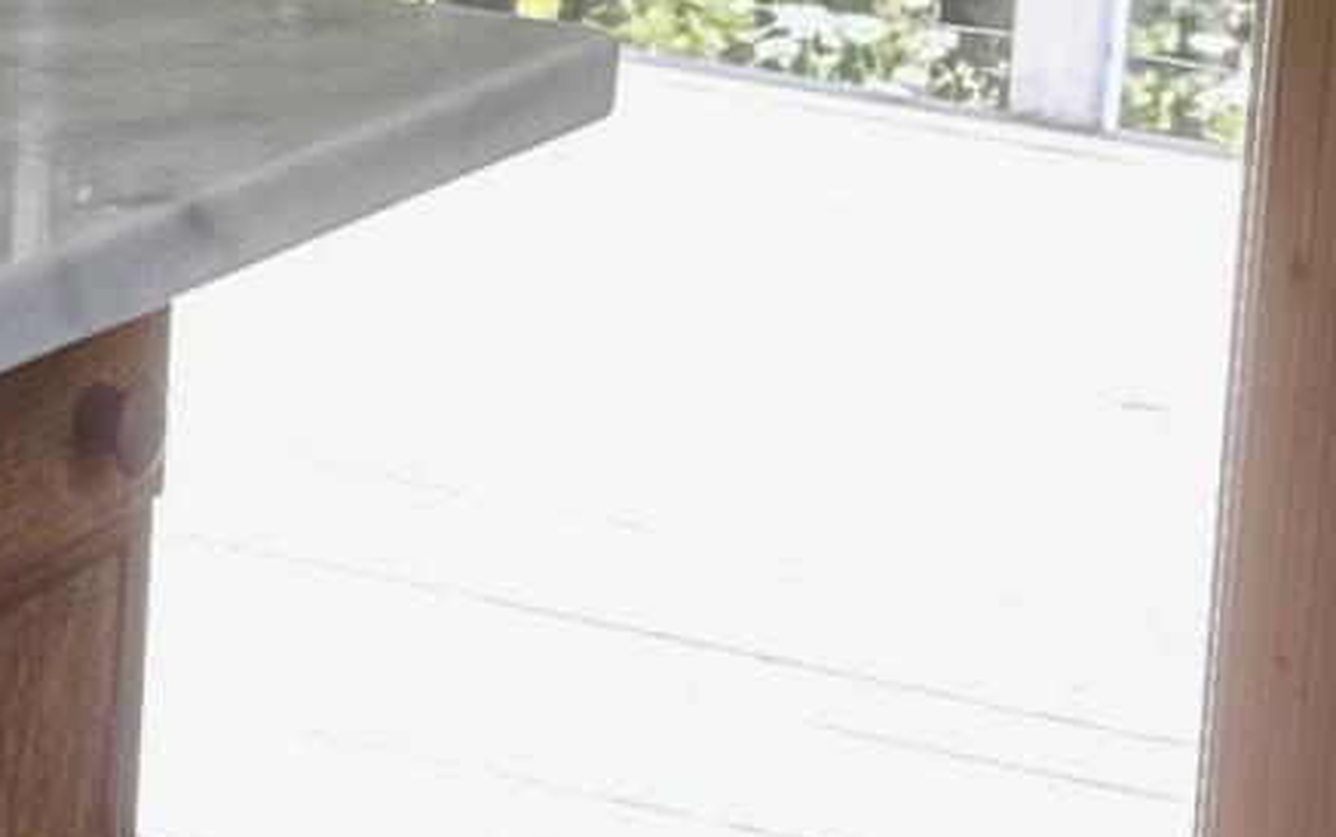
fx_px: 6375
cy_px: -162
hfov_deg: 11.3
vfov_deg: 7.4
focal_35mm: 175
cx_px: -925
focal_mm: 6.86
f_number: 1.78
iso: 64
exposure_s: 1/160
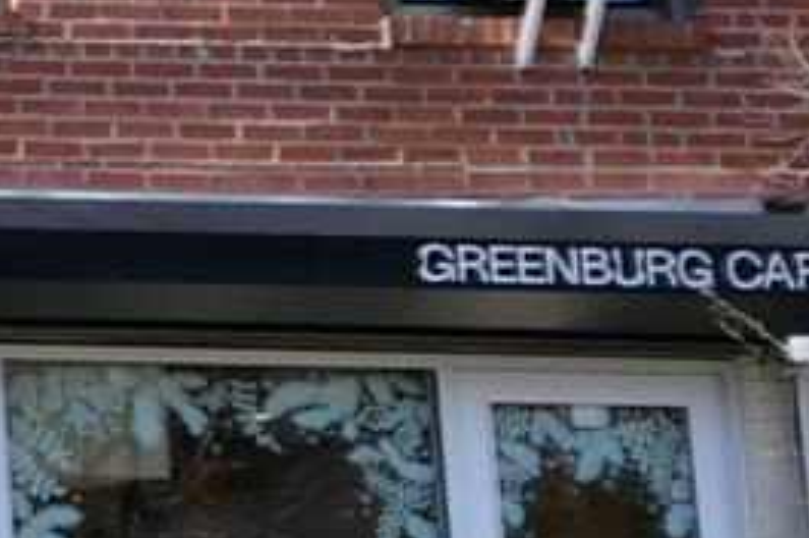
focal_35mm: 178
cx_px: -1624
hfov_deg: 9.2
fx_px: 3995
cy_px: -148
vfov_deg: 7.6
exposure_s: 1/200
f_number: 7.1
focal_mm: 23
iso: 100
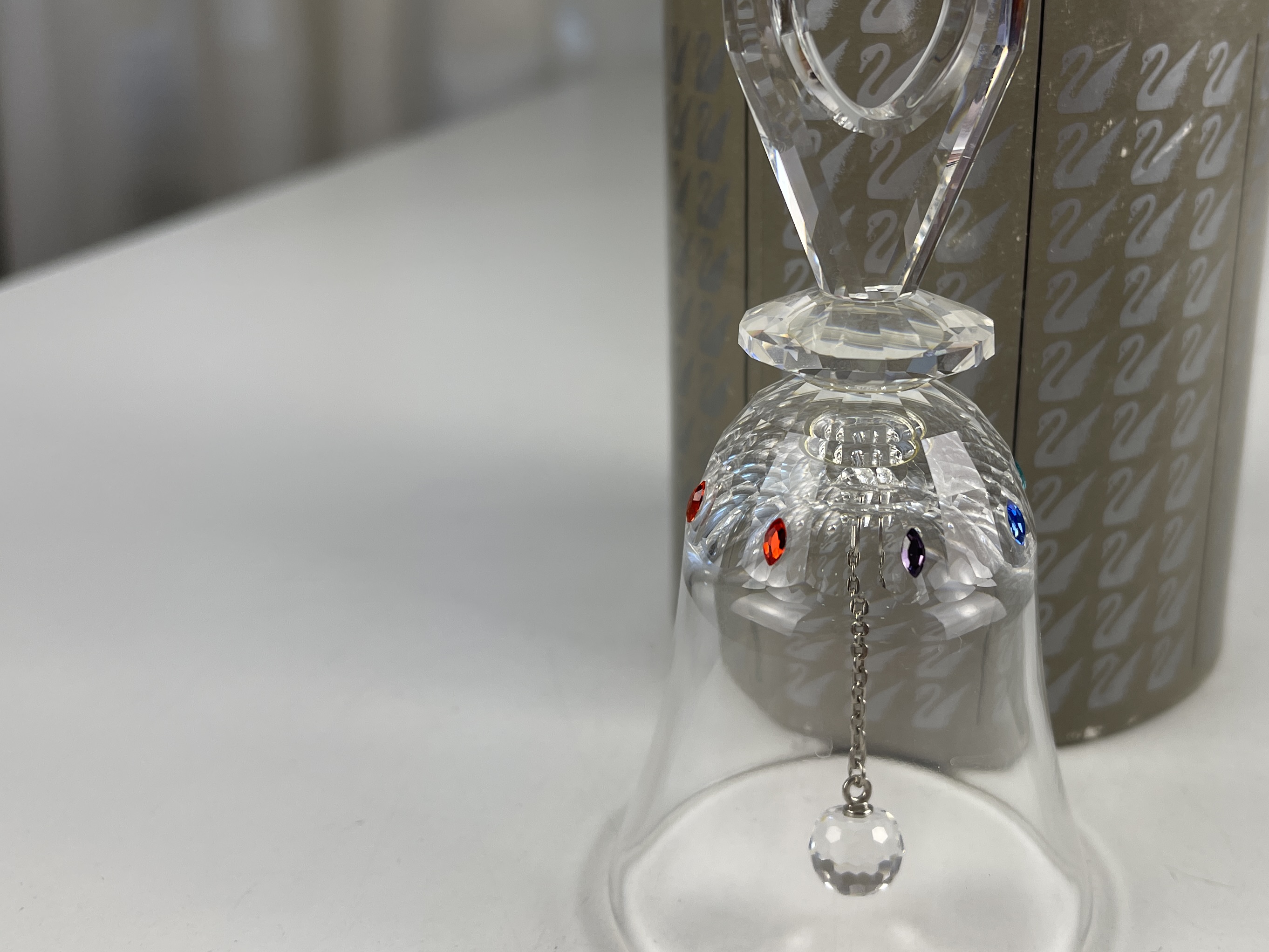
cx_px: 783
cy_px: 389
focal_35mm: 37
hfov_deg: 49.7
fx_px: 1356
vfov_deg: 38.5
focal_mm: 5.1
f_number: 1.6
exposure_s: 1/205
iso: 32
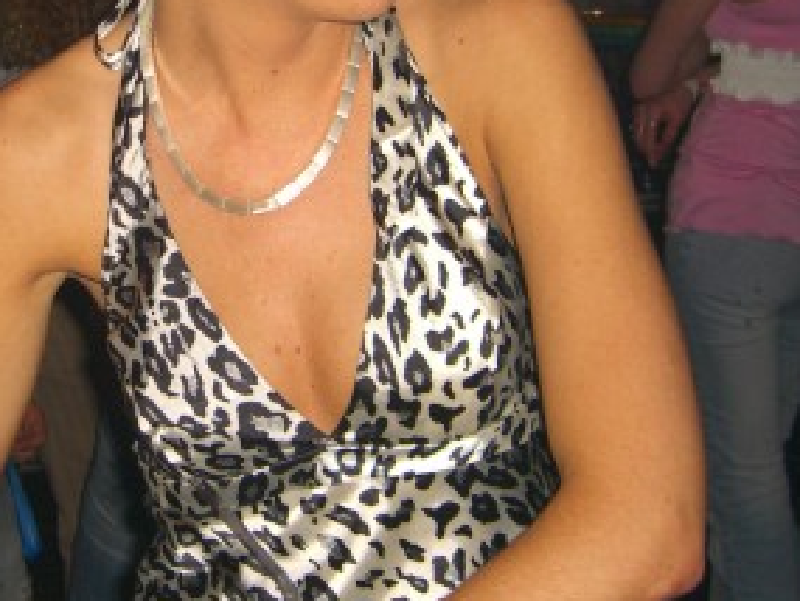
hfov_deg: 24.0
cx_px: 146
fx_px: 1850
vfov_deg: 18.3
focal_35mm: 80
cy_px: 118
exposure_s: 1/60
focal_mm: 7.9
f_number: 2.8
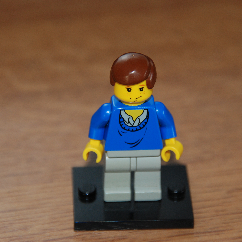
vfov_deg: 4.6
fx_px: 3021
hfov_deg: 4.6
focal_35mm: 382
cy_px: 121
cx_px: 135
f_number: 6.3
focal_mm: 200
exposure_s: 1/60
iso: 400
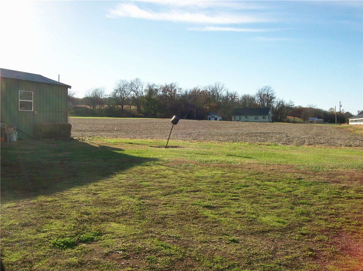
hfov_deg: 51.4
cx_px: 182
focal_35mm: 36
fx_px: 377
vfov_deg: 39.6
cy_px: 136
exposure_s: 1/432
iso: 80
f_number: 4.8
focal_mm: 6
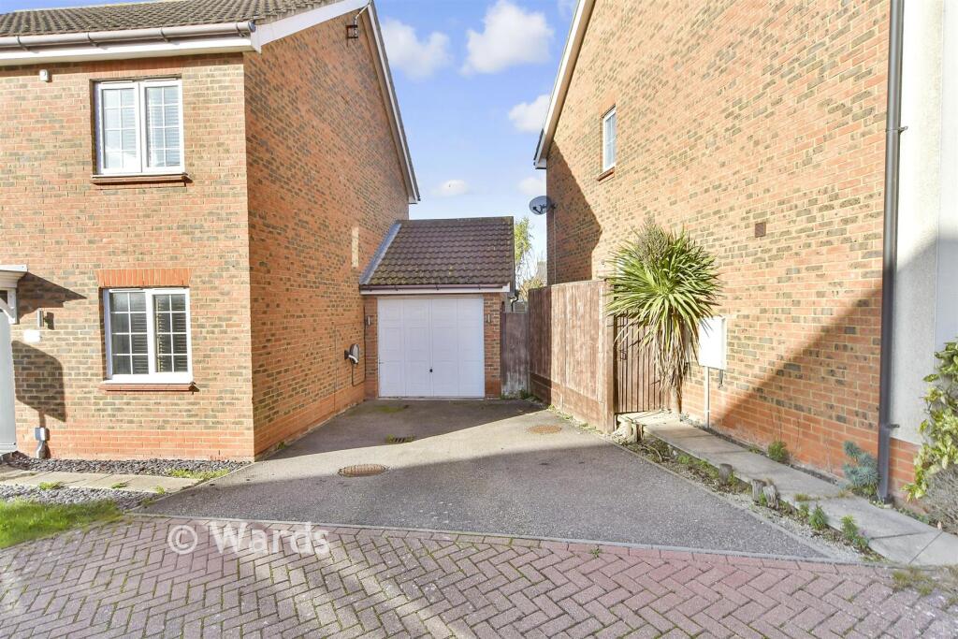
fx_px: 452
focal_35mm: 17
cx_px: 479
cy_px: 320
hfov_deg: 93.3
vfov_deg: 70.5
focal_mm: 11.5
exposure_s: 1/320
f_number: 9
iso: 640
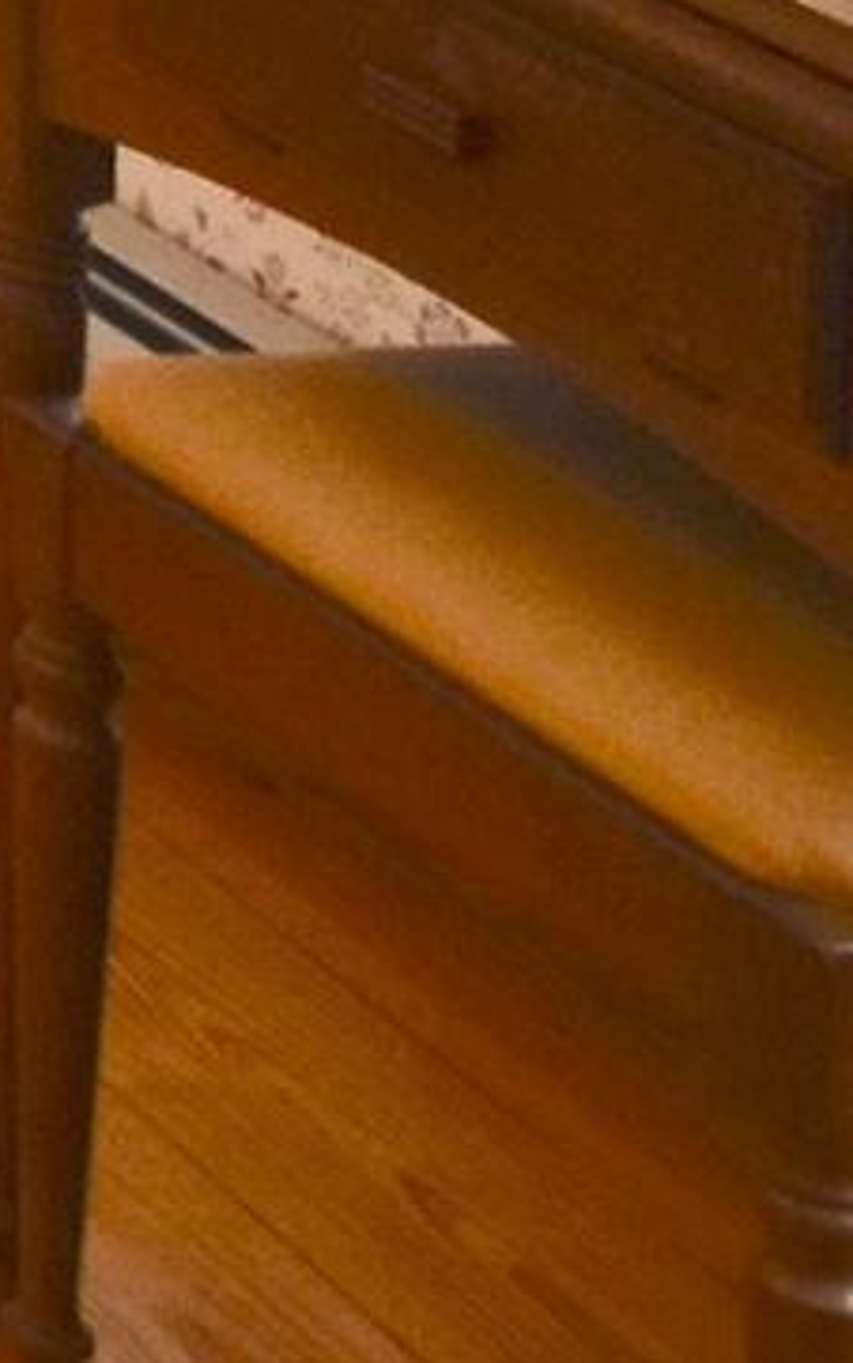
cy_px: -1876
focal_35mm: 130
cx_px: -3737
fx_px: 4830
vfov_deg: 12.6
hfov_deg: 5.8
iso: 400
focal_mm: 10
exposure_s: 1/125
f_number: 5.6
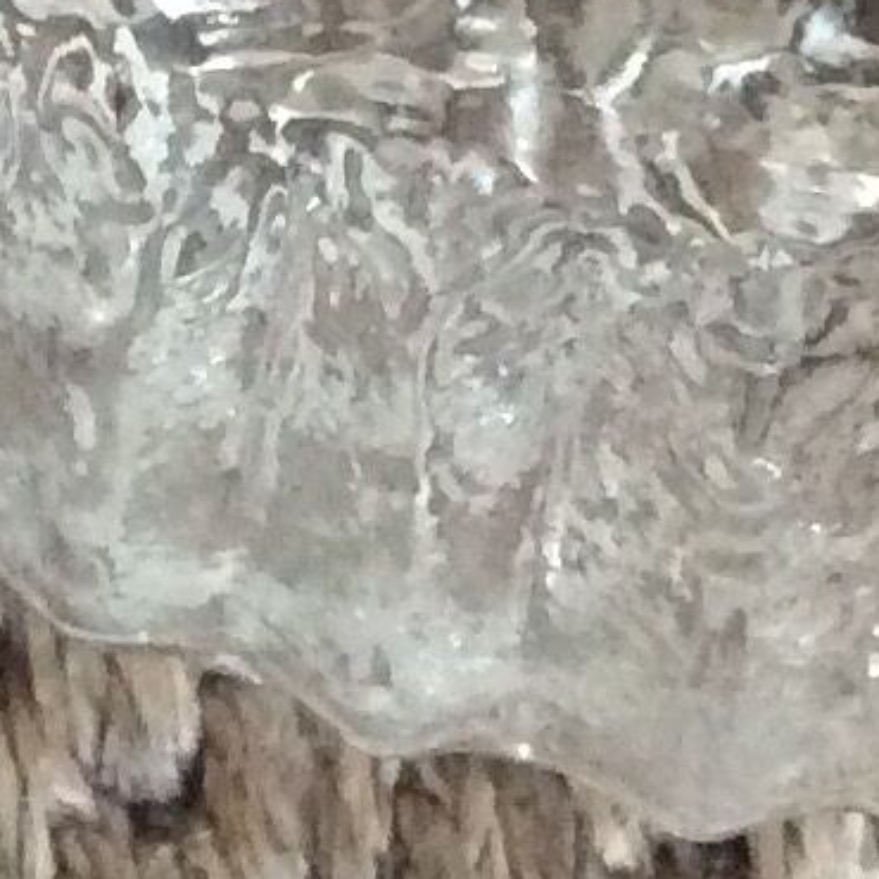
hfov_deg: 8.8
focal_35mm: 198
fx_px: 5688
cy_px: -1000
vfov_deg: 8.3
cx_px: 701
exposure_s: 1/20
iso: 320
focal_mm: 3.3
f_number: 2.4
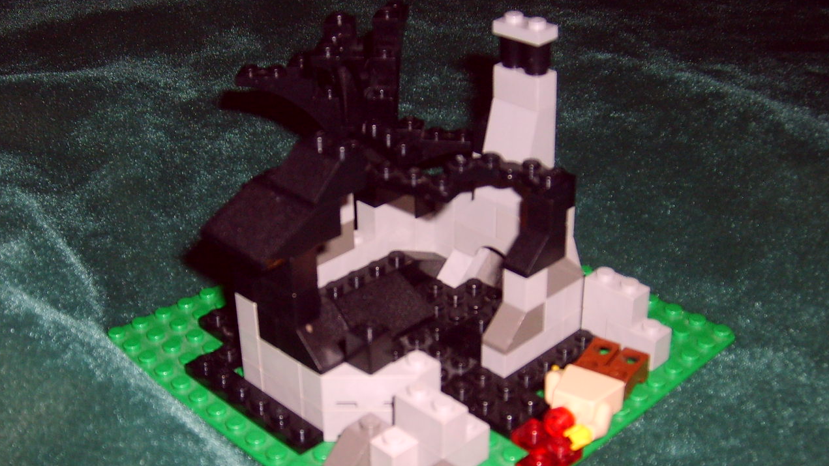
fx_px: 1055
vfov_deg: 24.9
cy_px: 263
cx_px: 355
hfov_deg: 42.8
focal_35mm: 48
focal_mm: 5.8
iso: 100
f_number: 2.8
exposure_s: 1/45
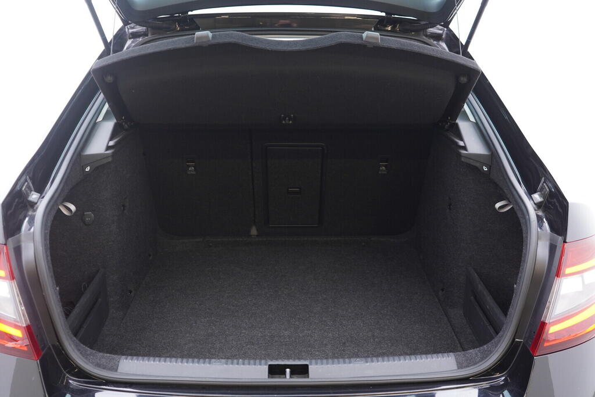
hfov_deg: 53.1
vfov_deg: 36.9
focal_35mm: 36
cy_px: 198
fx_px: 595
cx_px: 298
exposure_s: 1/40
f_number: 2.8
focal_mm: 24
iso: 320
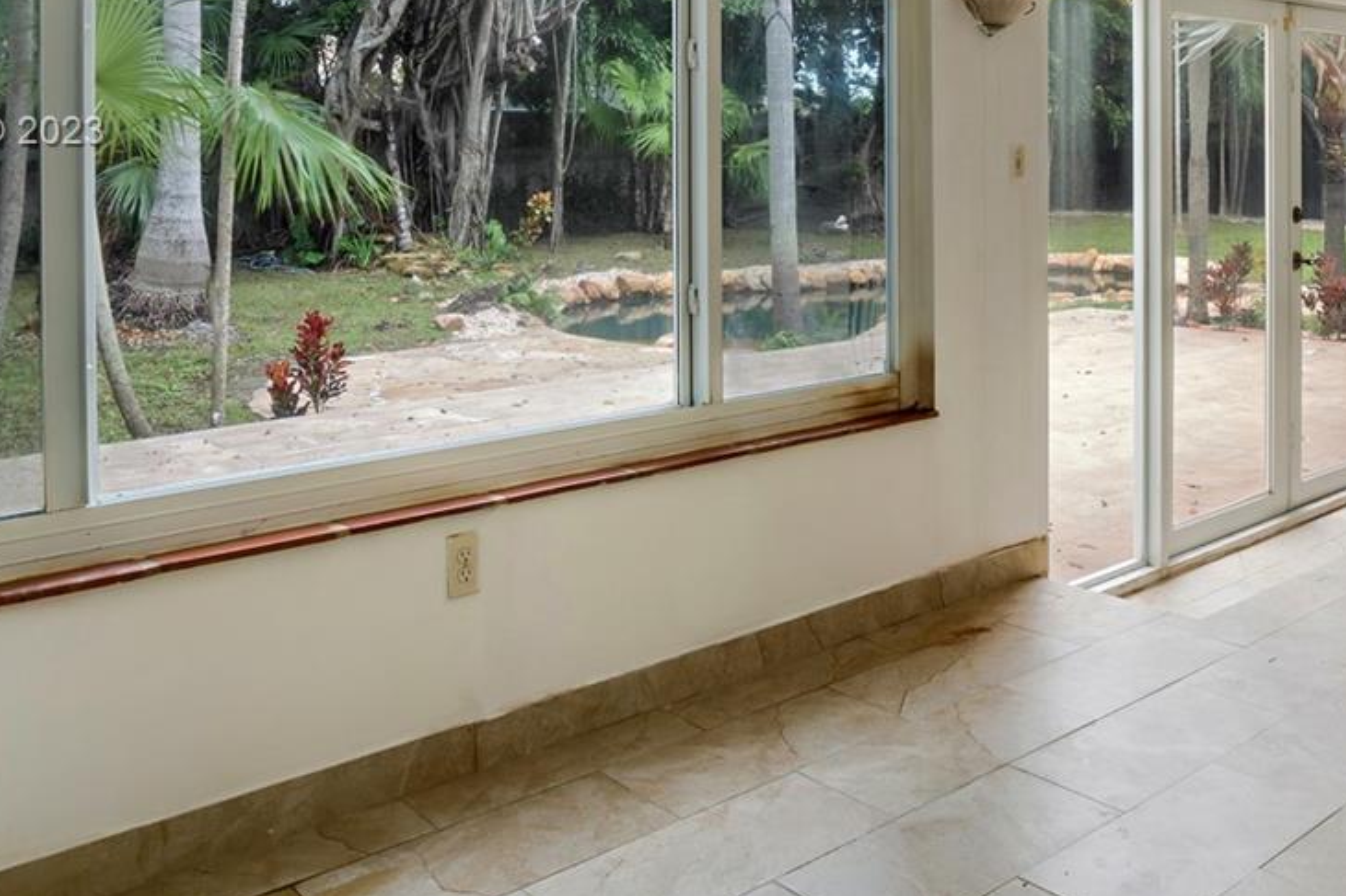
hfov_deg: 52.4
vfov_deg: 36.1
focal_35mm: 35
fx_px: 1308
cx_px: 989
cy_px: 134
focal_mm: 16
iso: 100
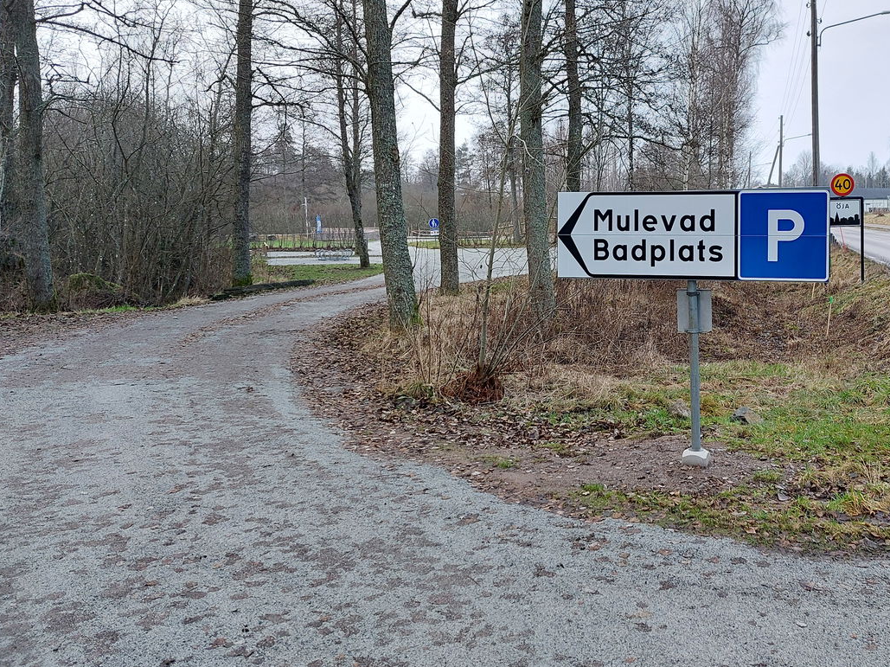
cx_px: 604
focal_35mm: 35
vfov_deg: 40.5
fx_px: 900
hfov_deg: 51.5
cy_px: 273
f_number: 1.8
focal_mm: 5.23
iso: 100
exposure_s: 1/50
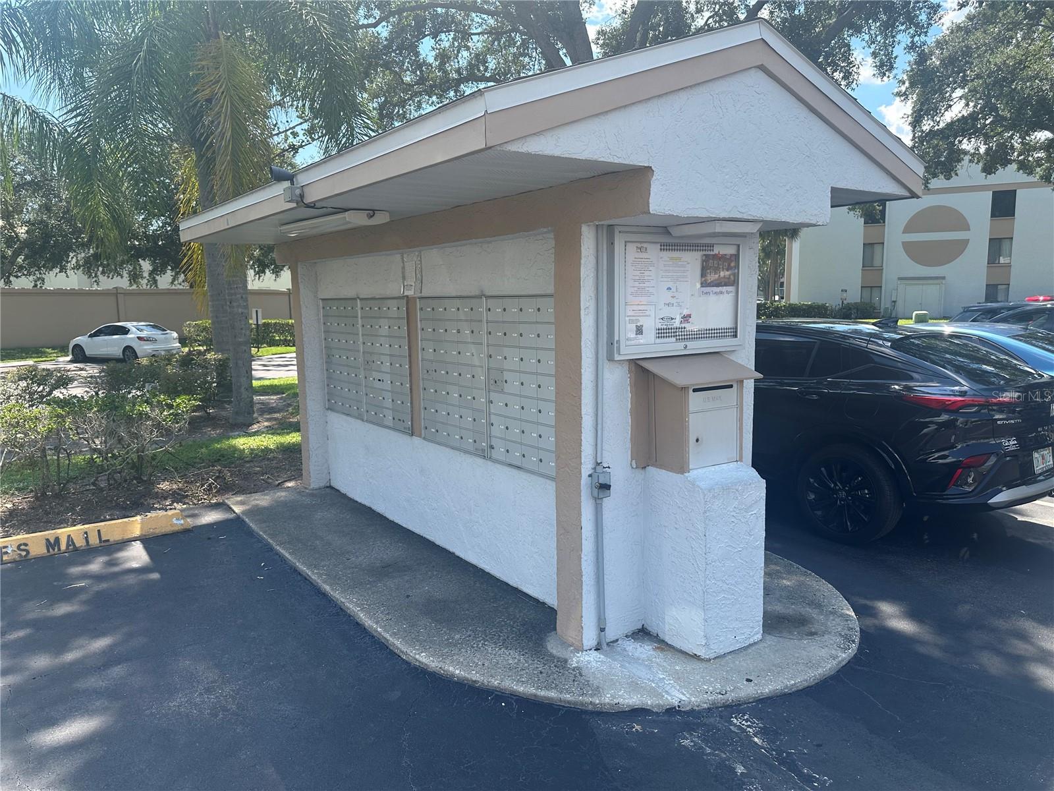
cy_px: 396
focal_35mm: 24
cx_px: 527
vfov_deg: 56.8
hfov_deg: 71.6
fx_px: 731
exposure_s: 1/1721
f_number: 1.78
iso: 80
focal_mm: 6.86
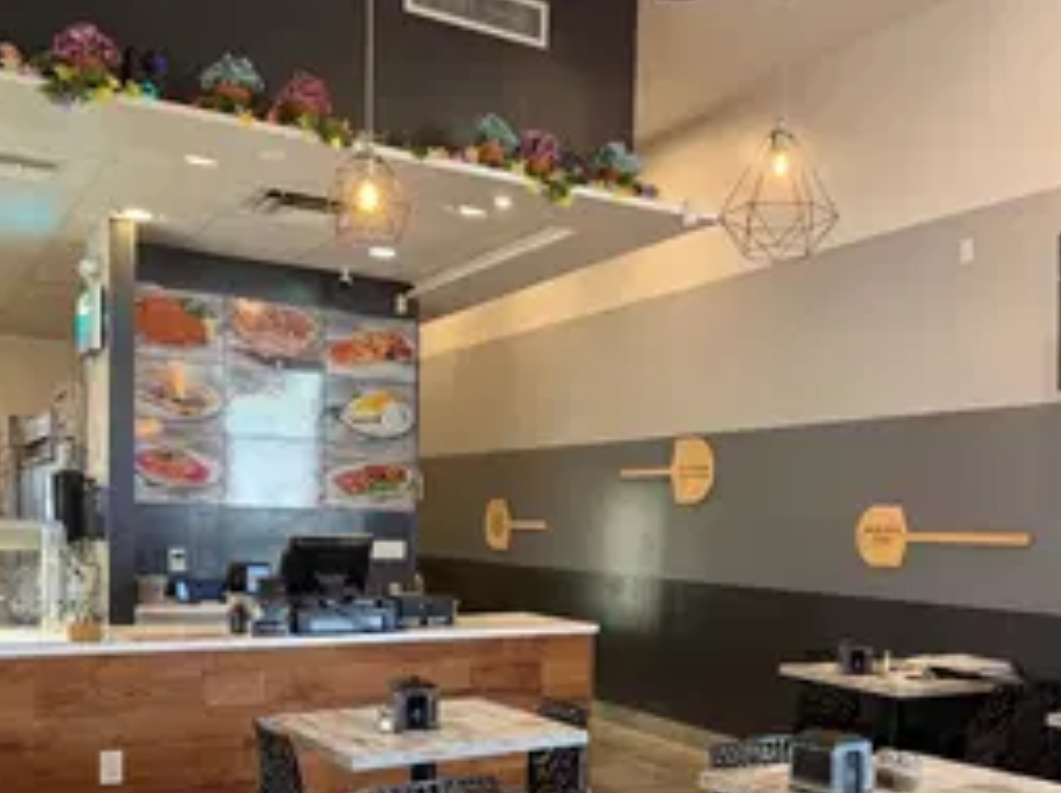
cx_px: 621
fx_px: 1163
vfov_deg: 36.6
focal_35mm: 38
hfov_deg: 48.8
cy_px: 608
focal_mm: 6.76
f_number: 1.78
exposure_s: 1/60
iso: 250
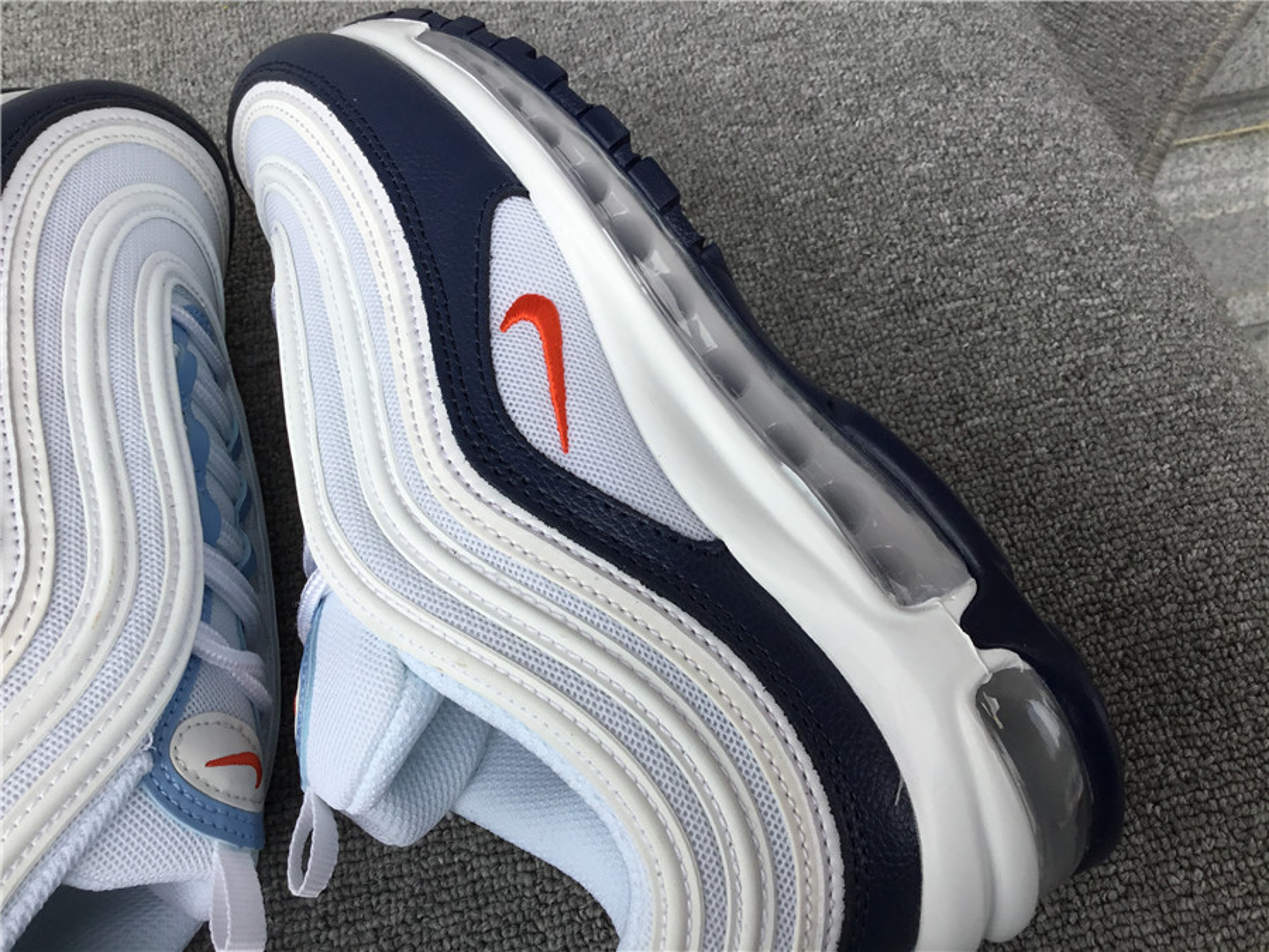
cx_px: 634
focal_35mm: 31
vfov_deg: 45.4
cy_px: 476
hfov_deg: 58.4
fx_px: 1136
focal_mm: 3.3
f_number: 2.4
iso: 25
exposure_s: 1/347
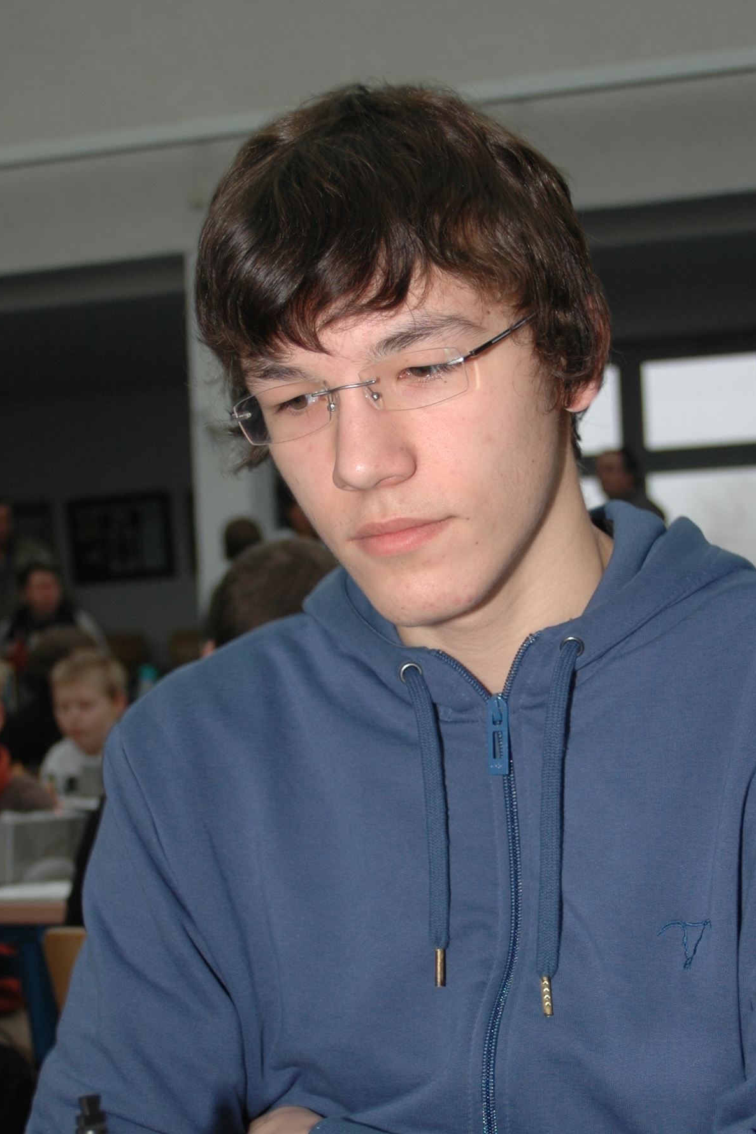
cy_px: 698
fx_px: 2552
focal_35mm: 81
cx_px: 462
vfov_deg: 25.0
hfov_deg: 16.8
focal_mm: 40
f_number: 5.3
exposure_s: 1/60
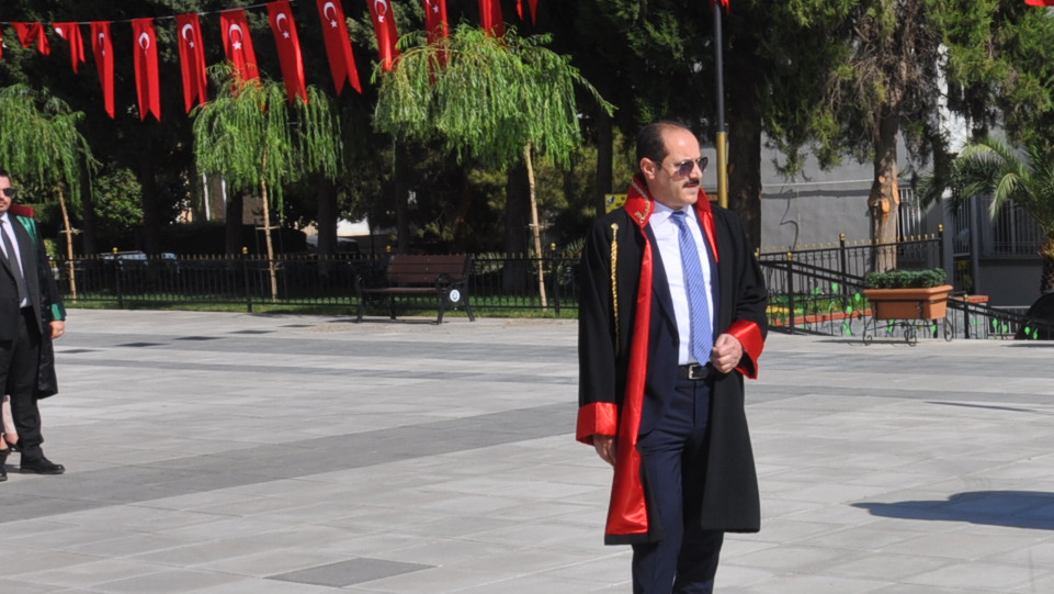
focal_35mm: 77
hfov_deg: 25.8
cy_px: 367
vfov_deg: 15.7
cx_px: 1106
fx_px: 2152
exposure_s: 1/200
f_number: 14
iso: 200
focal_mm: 22
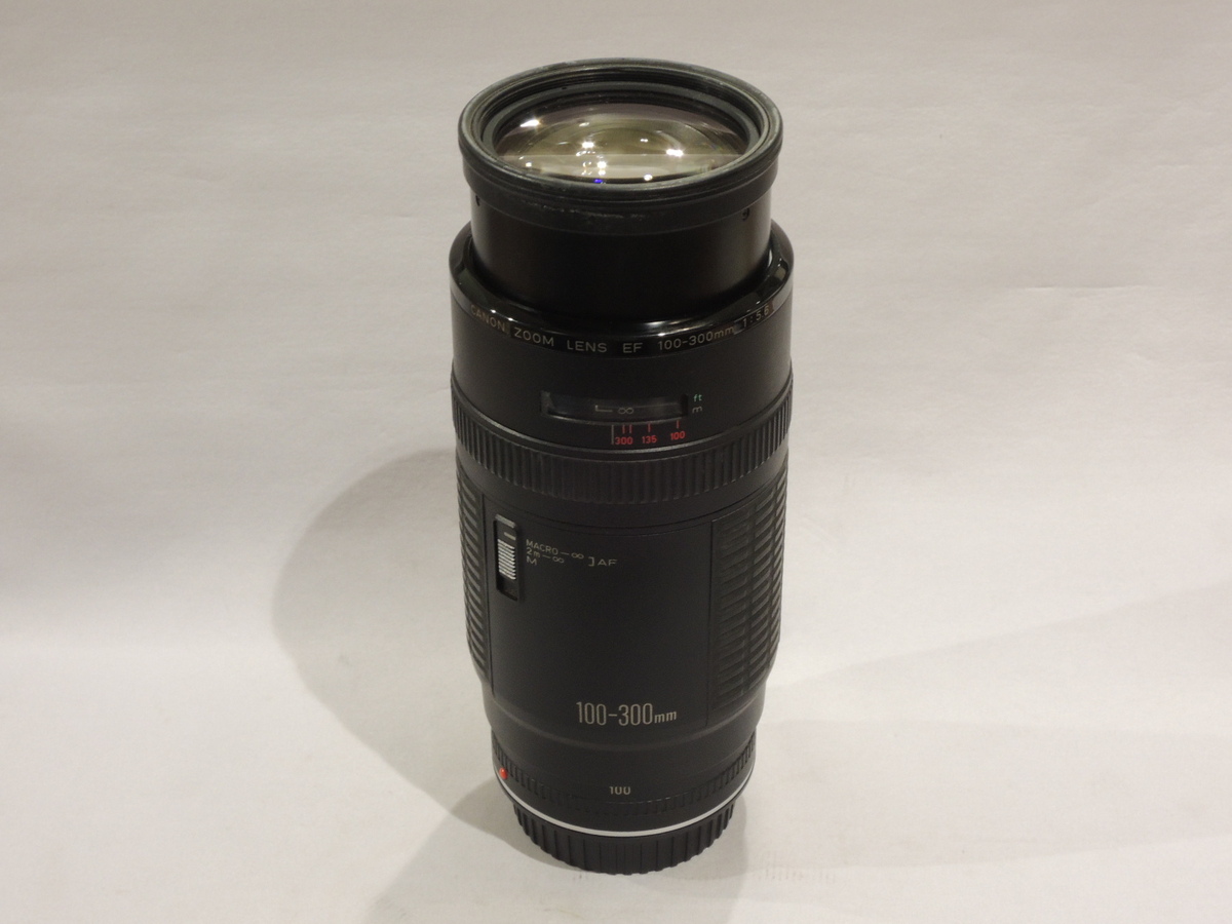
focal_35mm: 62
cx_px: 616
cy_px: 462
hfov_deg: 31.2
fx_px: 2207
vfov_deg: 23.7
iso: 400
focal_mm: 11.1
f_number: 7.4
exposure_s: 1/30
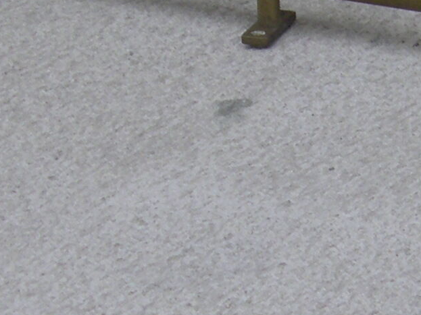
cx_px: 407
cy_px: 227
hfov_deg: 9.9
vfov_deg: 7.5
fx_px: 2420
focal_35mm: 199
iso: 80
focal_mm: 6.3
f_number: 3.5
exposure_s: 1/50
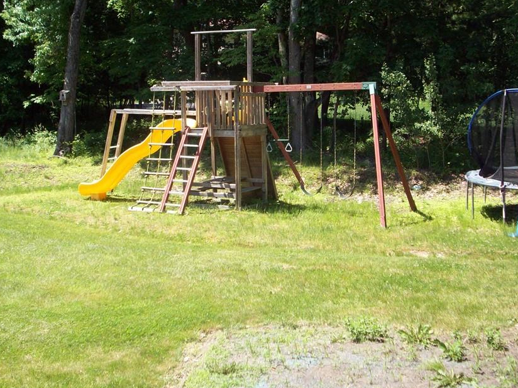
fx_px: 688
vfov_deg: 31.5
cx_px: 282
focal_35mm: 46
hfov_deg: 41.2
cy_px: 166
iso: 80
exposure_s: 1/527
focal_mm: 6.2
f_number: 2.8
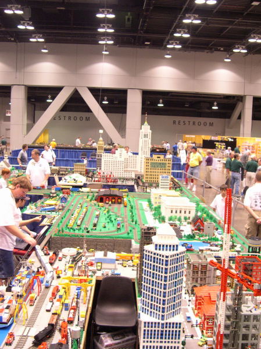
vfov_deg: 49.0
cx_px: 130
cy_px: 174
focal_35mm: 38
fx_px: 383
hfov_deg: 37.7
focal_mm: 8
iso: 400
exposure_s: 1/36.9
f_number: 2.8
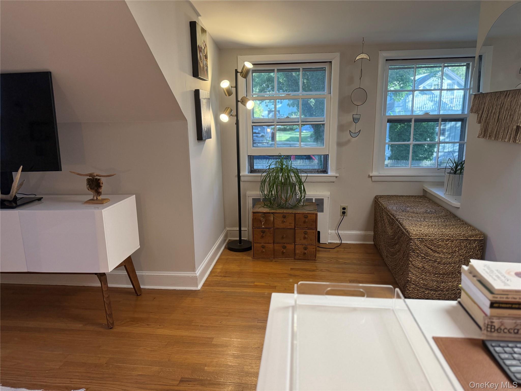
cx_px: 260
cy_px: 196
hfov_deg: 71.6
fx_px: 361
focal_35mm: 24
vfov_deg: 56.8
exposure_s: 1/180
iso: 200
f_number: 1.78
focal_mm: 6.76
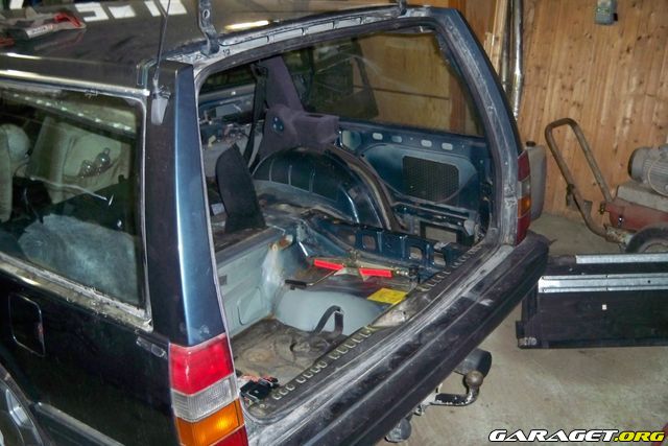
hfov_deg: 51.9
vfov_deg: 36.0
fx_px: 687
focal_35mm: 37
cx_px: 334
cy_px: 223
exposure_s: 1/30
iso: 400
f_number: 3.1
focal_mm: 7.9
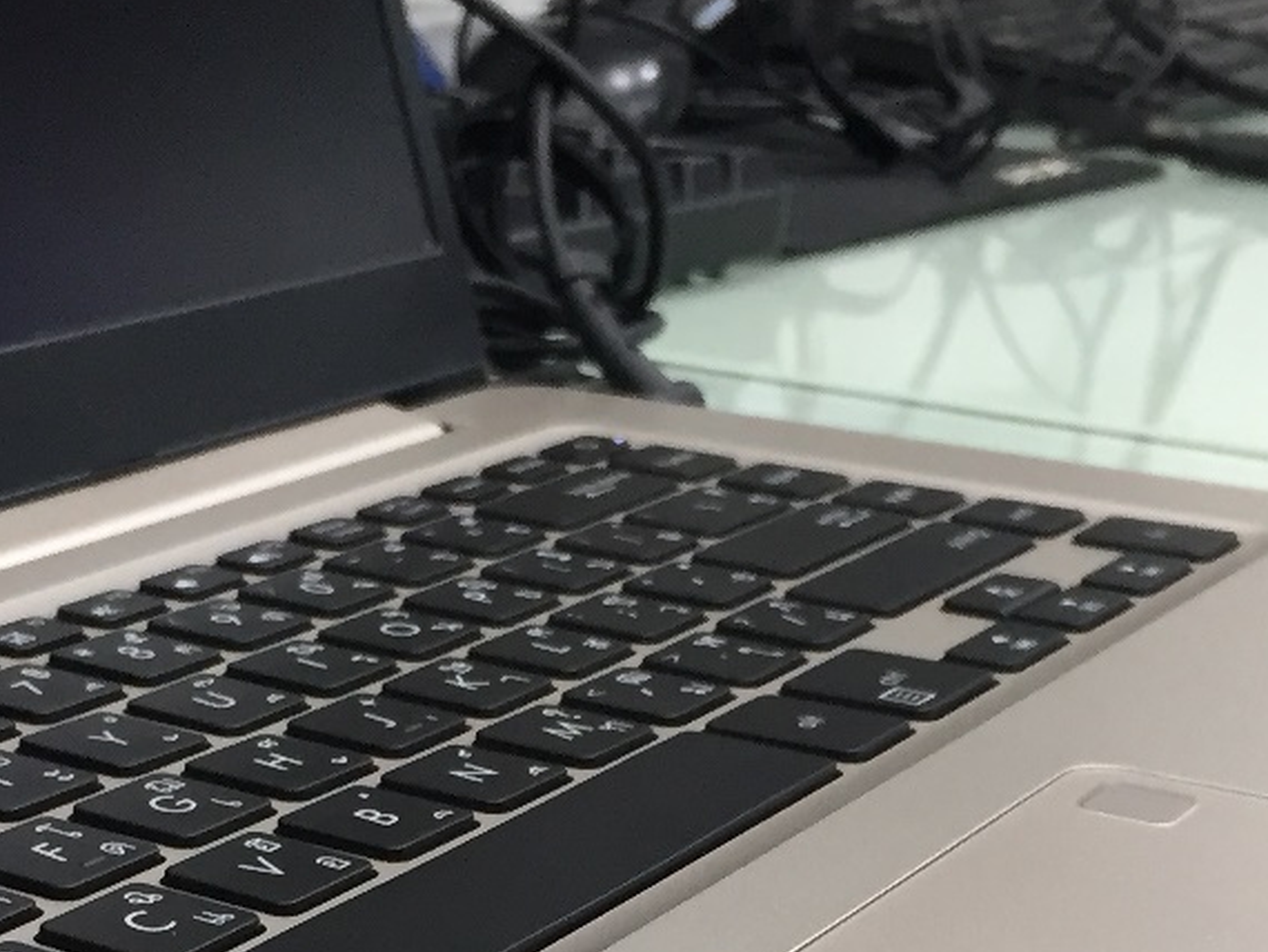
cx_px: 383
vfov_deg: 16.9
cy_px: 1172
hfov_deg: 23.4
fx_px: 3042
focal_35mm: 83
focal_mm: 4.15
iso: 100
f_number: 2.2
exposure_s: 1/33
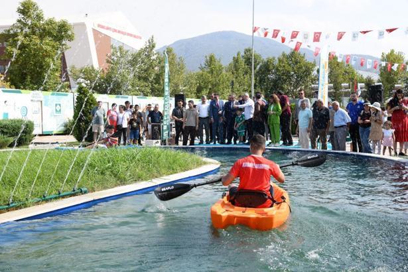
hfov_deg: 44.5
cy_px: 136
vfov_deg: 30.5
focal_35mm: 44
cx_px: 204
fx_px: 499
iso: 200
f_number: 8
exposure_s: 1/320
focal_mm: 44
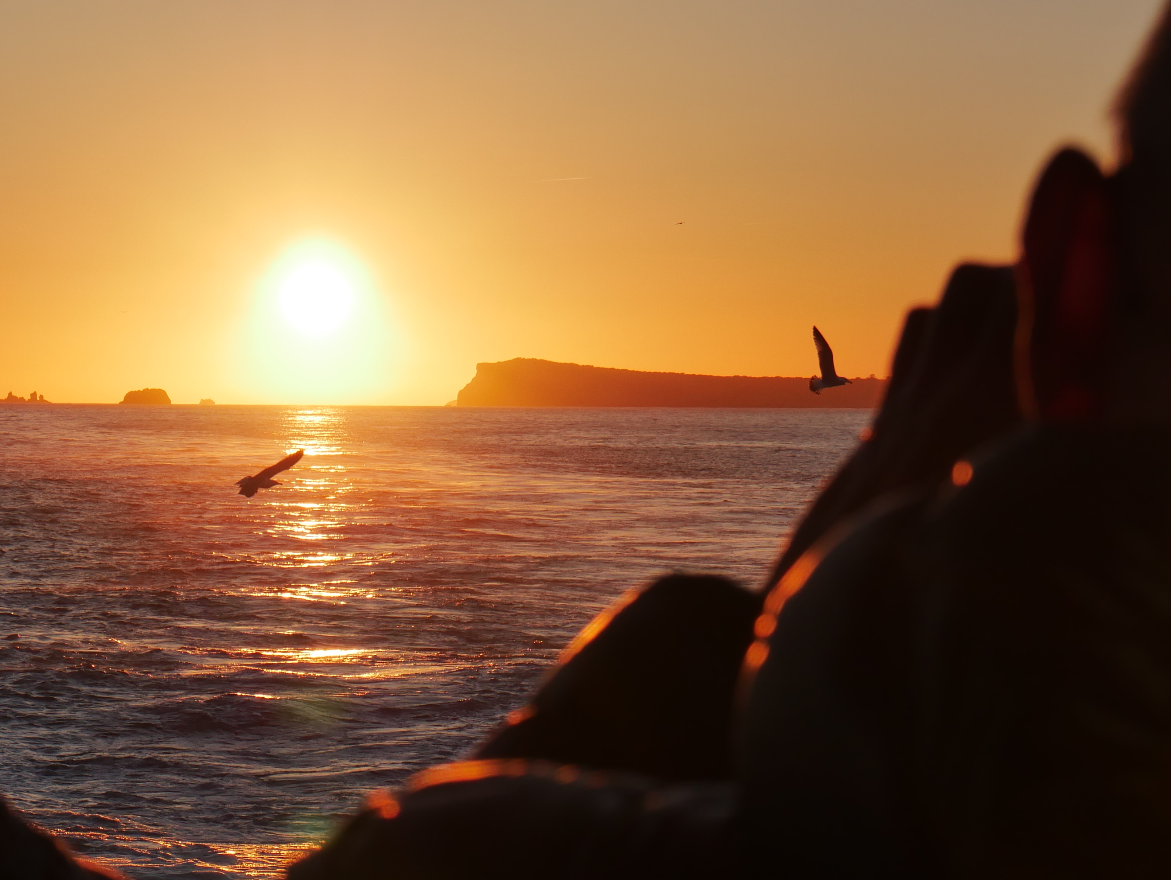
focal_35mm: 131
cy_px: 551
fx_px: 4434
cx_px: 314
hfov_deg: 15.0
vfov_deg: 11.3
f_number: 10
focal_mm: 42
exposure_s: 1/640
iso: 200
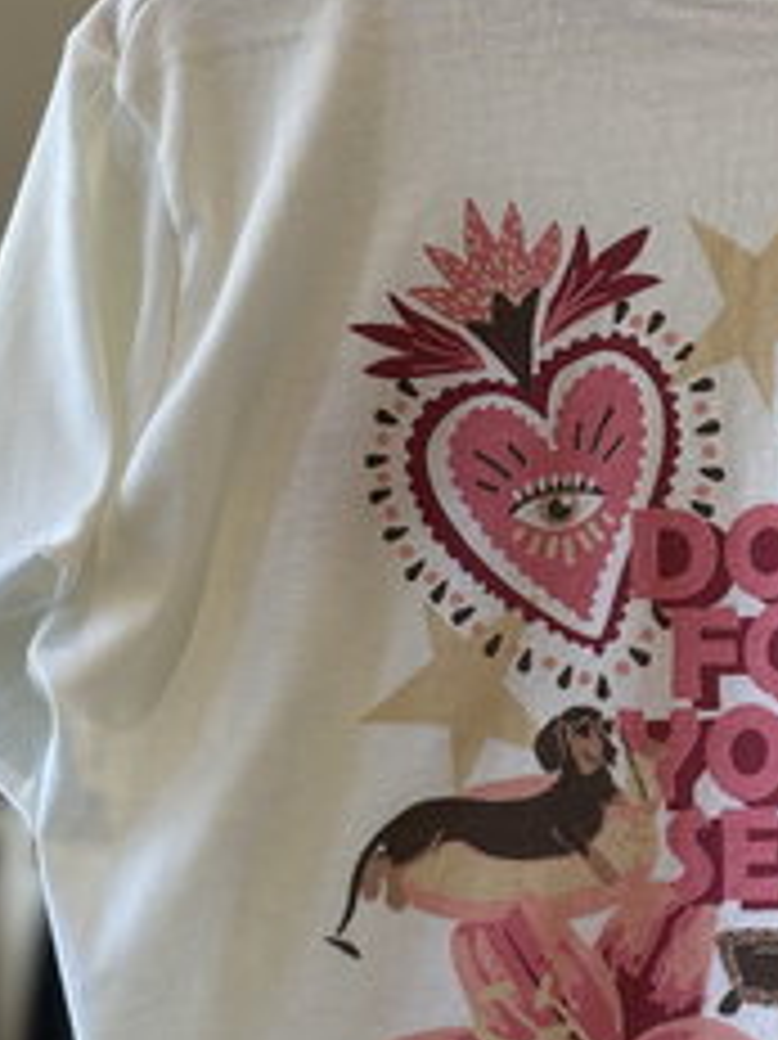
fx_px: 3599
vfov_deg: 16.4
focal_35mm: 120
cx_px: 594
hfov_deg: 12.3
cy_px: 425
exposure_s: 1/50
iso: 32
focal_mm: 5.96
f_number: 1.6
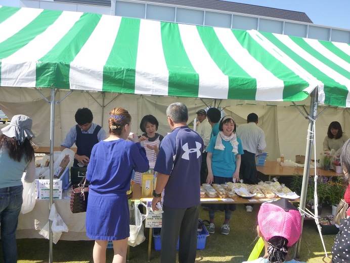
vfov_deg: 54.9
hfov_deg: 69.4
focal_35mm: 25
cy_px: 132
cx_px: 175
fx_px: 253
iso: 160
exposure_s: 1/250
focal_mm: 4.5
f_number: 3.9
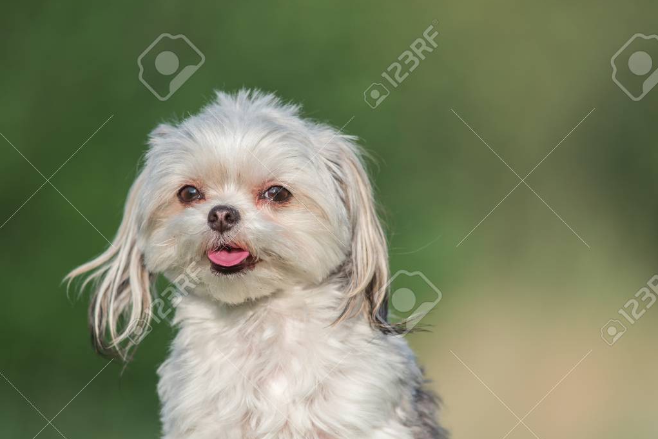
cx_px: 284
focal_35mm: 382
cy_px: 278
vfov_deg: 3.6
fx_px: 6983
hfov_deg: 5.4
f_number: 5
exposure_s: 1/1000
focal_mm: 300
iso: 110
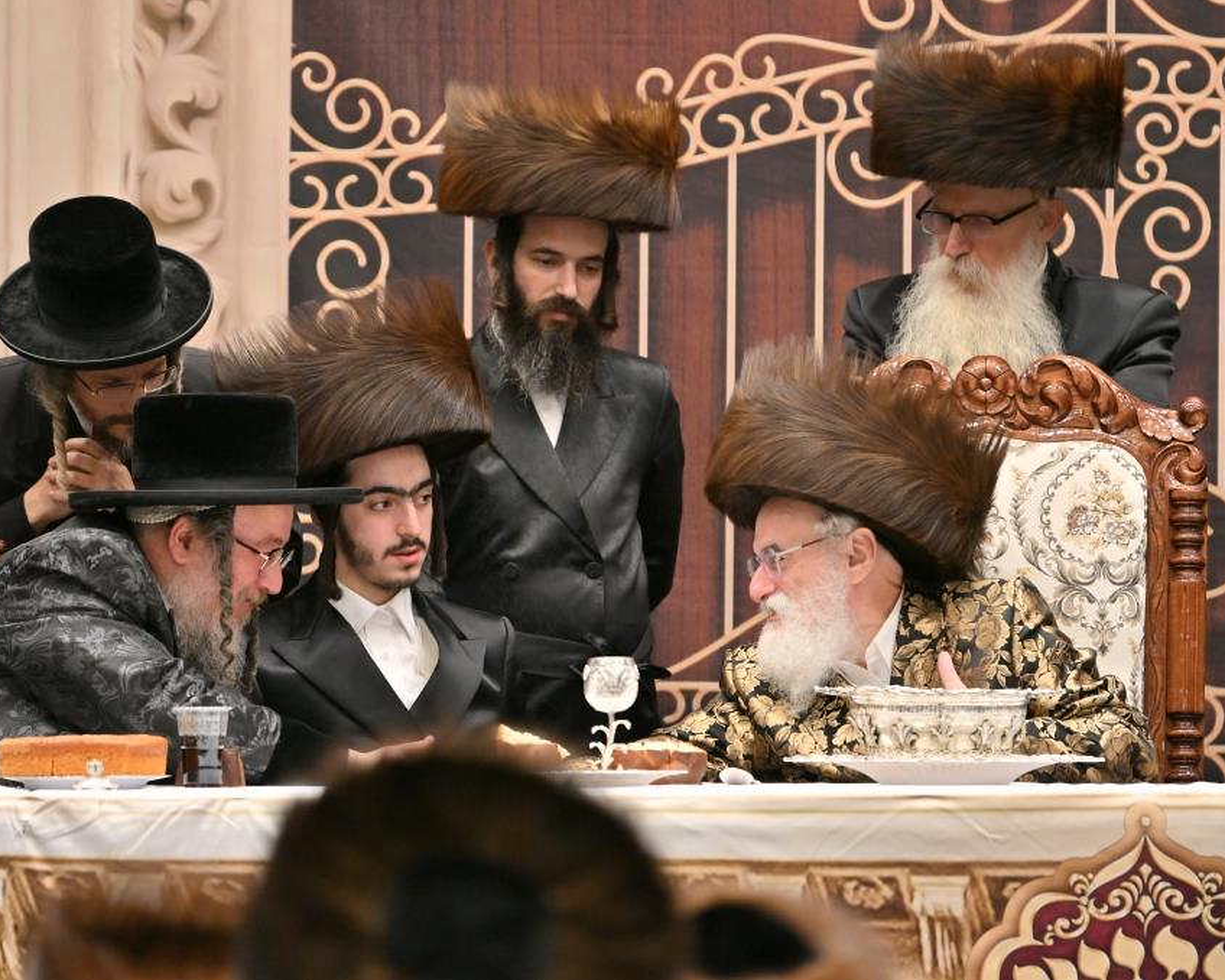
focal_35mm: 340
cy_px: 489
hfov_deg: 5.7
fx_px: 12324
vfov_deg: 4.6
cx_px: 545
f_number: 2.8
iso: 320
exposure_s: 1/400
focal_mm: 200
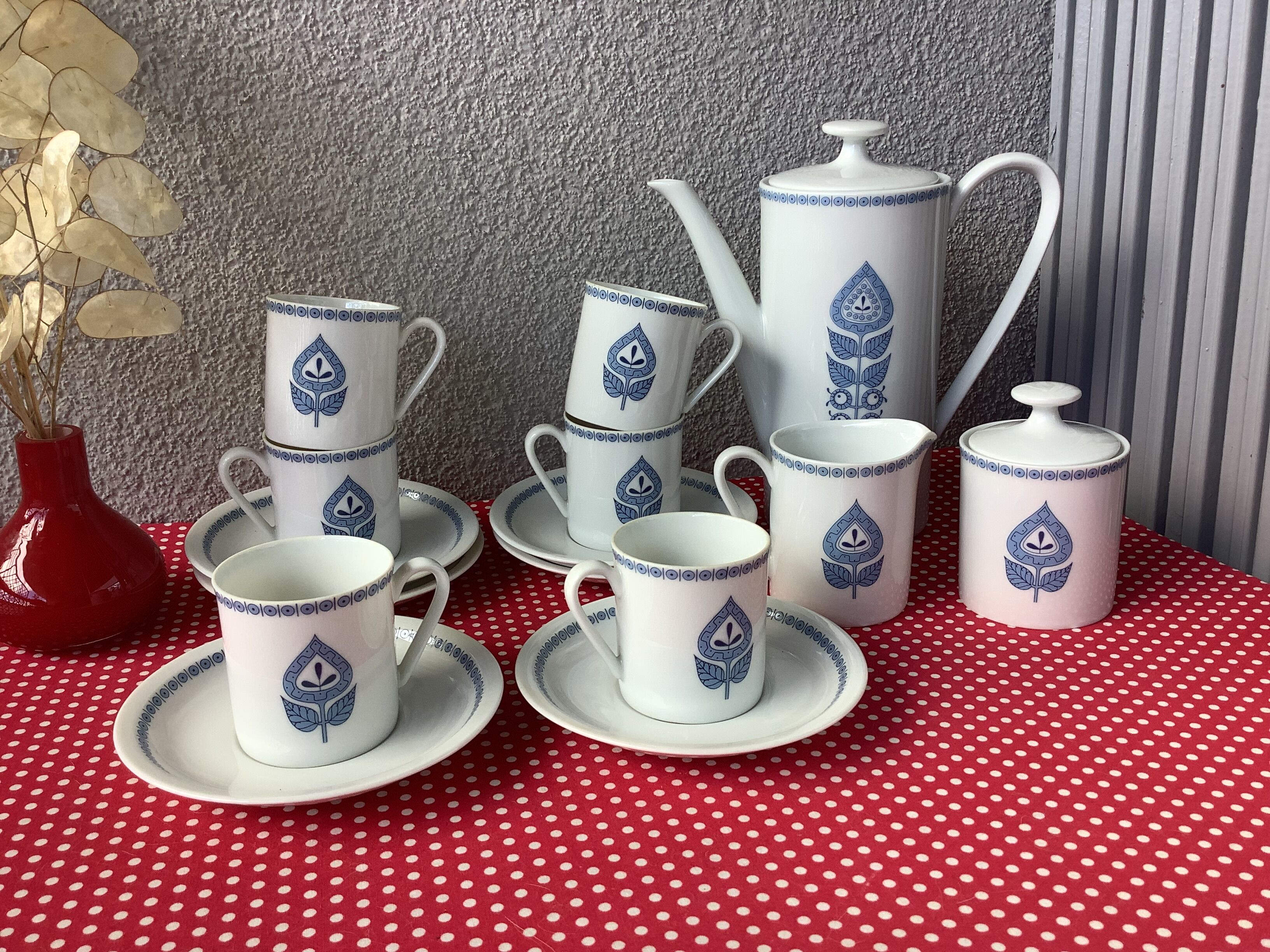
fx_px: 1137
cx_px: 635
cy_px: 476
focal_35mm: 31
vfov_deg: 45.4
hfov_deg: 58.4
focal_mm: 3.3
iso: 32
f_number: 2.4
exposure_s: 1/120
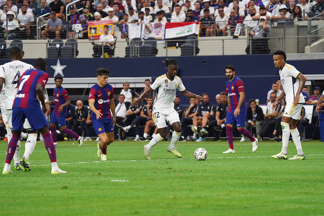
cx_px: 162
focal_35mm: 289
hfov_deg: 7.1
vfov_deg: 4.7
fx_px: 2599
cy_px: 108
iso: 2500
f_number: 5.6
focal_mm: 289
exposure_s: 1/500
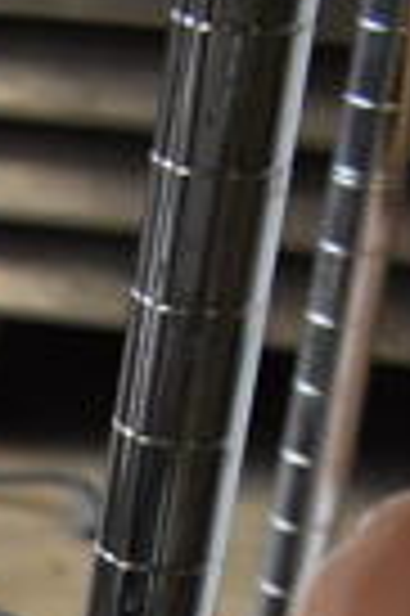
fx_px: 3083
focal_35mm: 180
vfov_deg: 9.9
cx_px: -852
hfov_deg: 6.8
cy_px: 1549
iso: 1600
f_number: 3.5
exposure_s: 1/125
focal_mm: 18
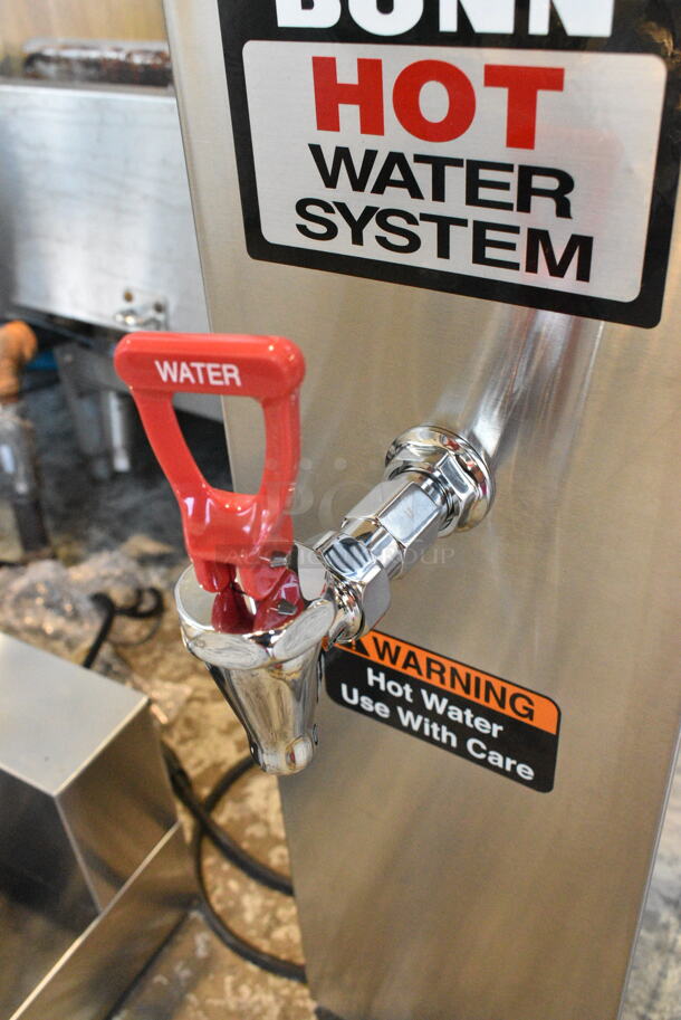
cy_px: 510
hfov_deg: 40.0
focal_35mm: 33
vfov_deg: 57.2
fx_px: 935
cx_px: 340
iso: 6400
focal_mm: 22
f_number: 8
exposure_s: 1/250
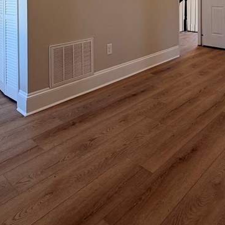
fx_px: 257
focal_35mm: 35
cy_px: -11
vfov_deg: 40.1
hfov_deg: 47.2
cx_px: 117
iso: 80
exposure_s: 1/120
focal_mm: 2.22
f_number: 2.2
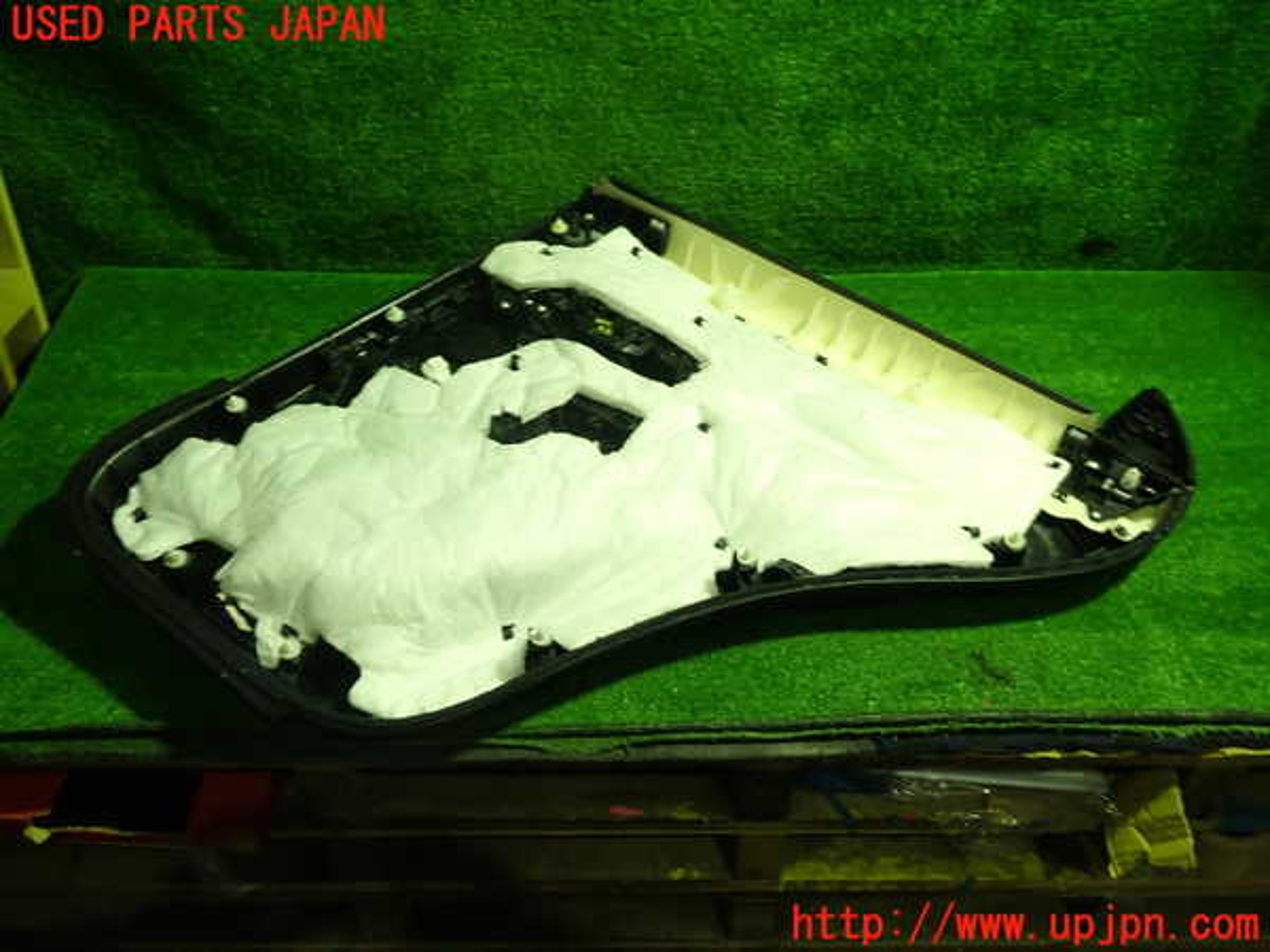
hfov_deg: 60.0
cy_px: 476
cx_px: 635
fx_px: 1101
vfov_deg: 46.8
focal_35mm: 30
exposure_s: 1/30
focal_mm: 5.4
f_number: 2.3
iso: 200
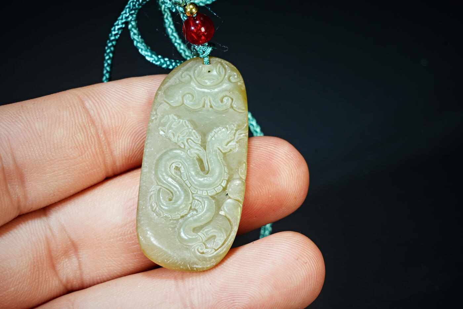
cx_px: 232
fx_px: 2019
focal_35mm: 157
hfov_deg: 13.1
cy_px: 154
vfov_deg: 8.7
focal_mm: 105
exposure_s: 1/160
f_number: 18
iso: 100
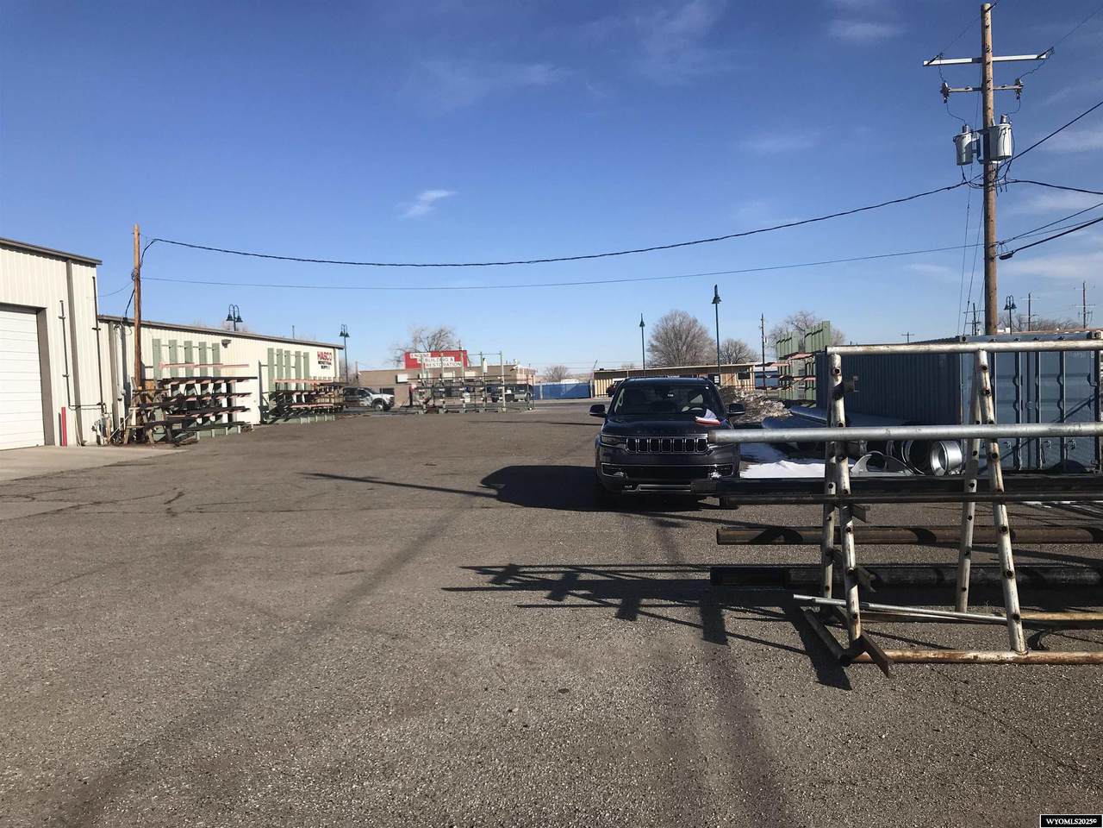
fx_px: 892
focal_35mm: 28
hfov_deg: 63.4
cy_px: 414
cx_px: 552
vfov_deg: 49.7
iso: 20
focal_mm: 3.99
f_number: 1.8
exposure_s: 1/3546
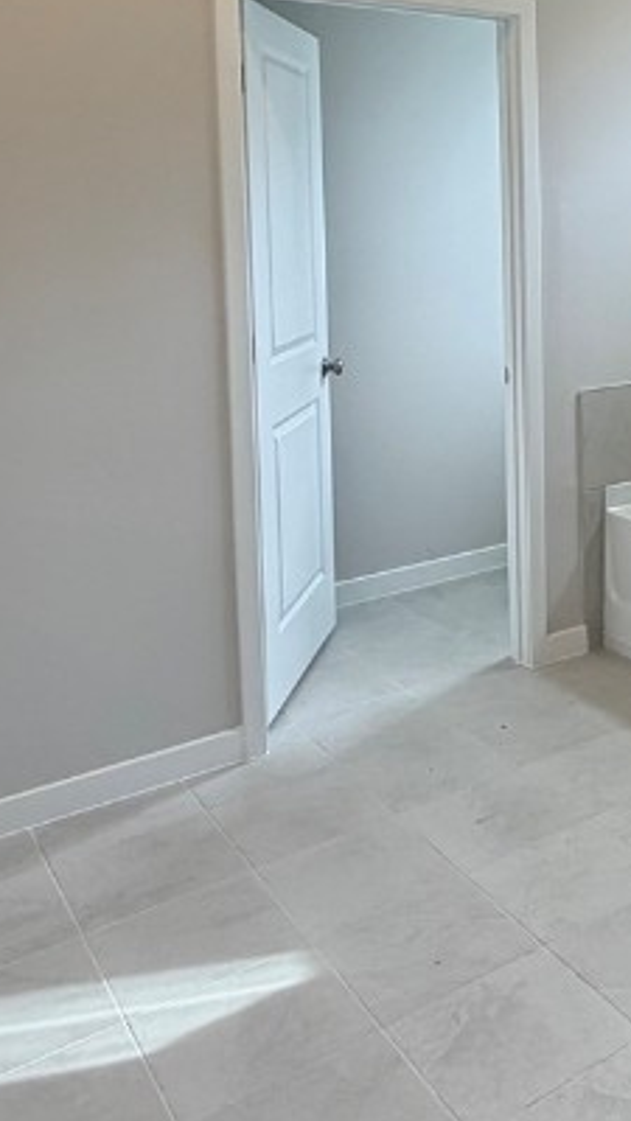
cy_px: 275
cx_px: 763
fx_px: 1160
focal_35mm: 39
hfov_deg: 26.8
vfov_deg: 49.5
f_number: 2.2
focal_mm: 2.22
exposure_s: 1/120
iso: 80
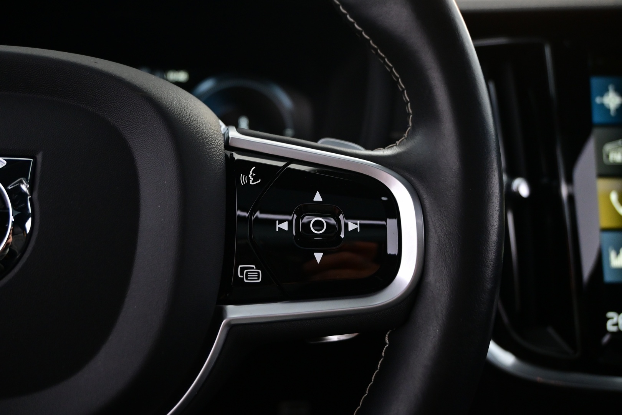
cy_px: 208
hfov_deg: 59.5
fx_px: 544
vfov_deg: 41.7
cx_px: 311
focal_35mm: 32
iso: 2000
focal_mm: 21
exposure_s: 1/30
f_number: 4
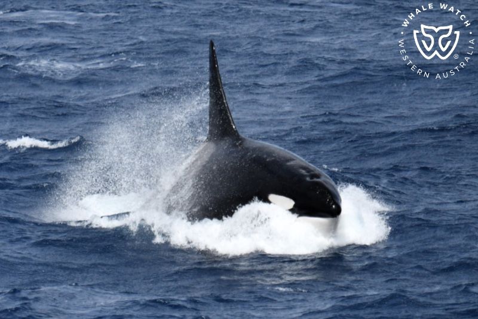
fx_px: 4779
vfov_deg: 3.8
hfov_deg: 5.7
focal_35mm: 360
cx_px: 239
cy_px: 160
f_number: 6
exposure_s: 1/8000
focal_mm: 360
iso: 900
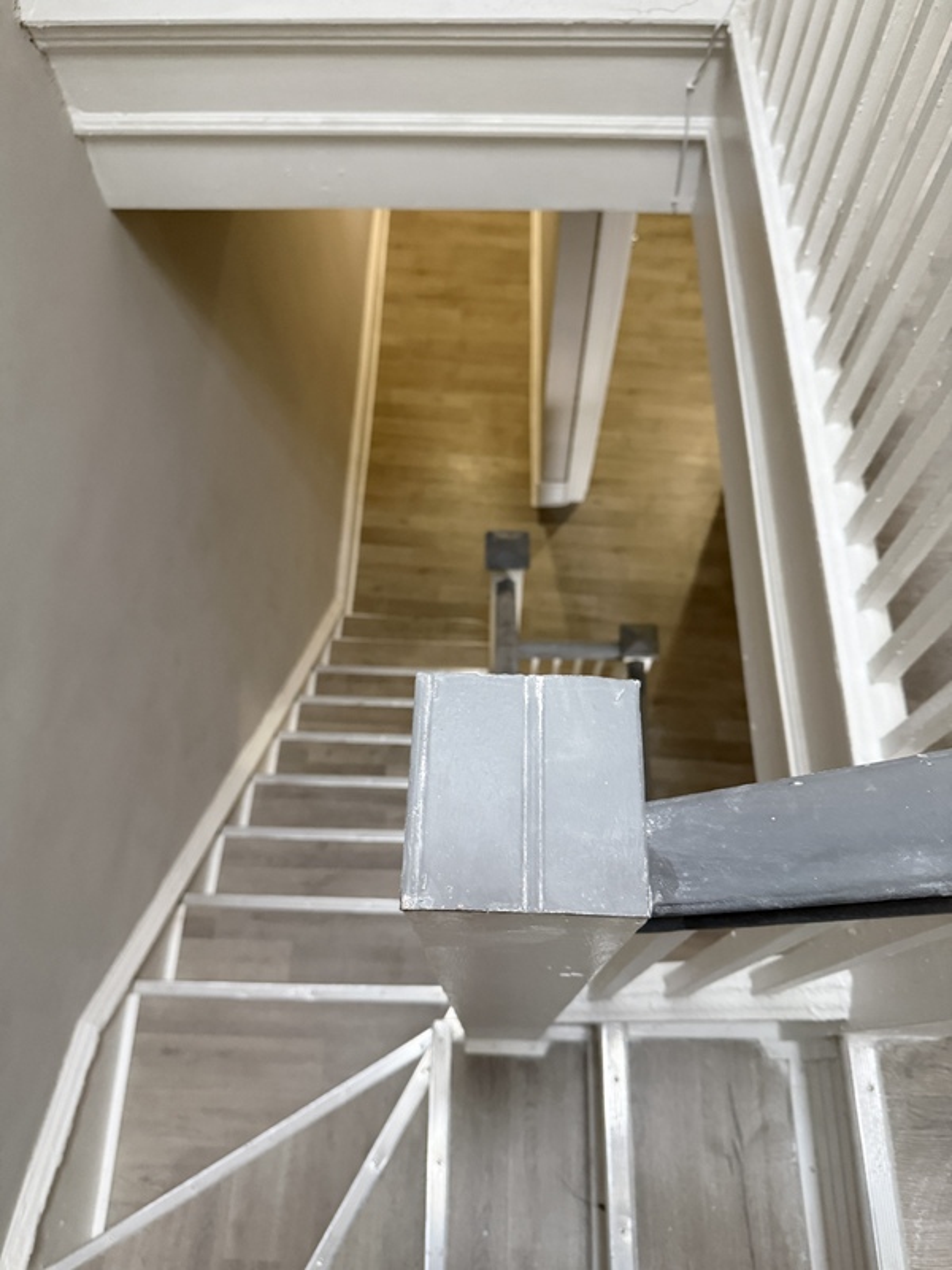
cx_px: 476
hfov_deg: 56.8
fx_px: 880
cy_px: 635
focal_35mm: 24
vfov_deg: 71.6
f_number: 1.78
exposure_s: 1/60
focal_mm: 6.76
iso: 500
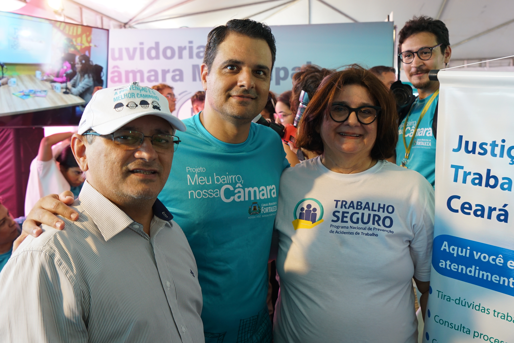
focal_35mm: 36
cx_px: 257
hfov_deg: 53.1
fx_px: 514
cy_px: 172
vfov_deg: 36.9
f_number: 4
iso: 500
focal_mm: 24
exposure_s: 1/50
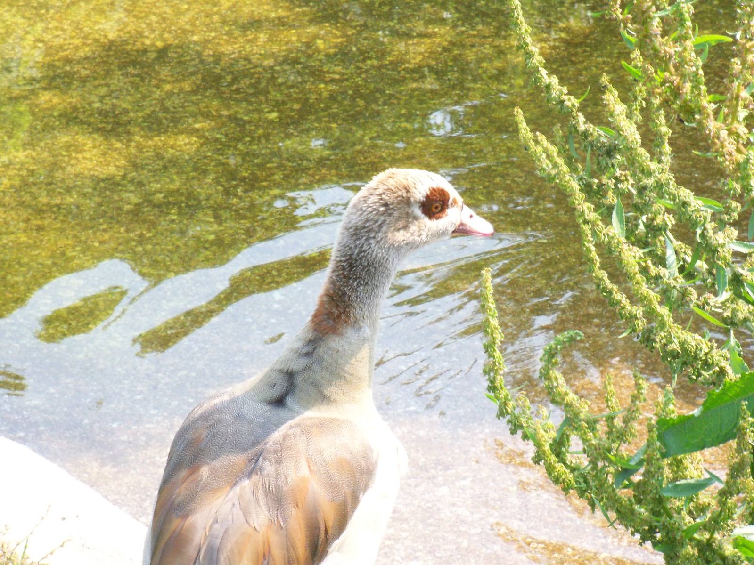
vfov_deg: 10.2
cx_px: 377
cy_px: 282
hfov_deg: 13.5
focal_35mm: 146
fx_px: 3180
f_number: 10
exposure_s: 1/125
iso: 400
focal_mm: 25.8
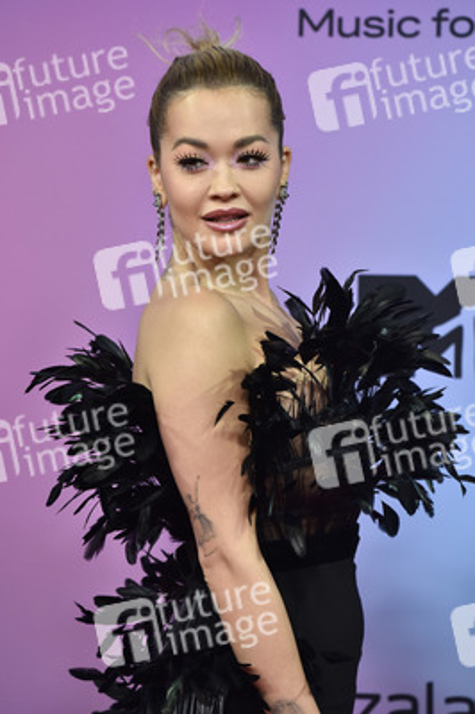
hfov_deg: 8.6
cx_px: 238
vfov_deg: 12.8
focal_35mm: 160
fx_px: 3172
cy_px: 357
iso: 2000
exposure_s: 1/200
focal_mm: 160
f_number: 5.6
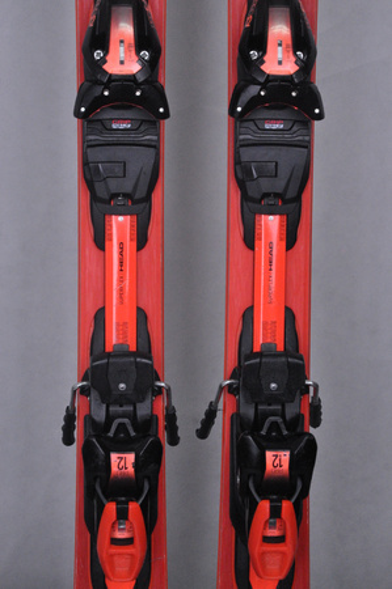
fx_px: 1842
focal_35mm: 112
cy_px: 294
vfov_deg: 18.2
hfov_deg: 12.2
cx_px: 196
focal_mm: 75
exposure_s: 1/125
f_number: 9.5
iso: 3200
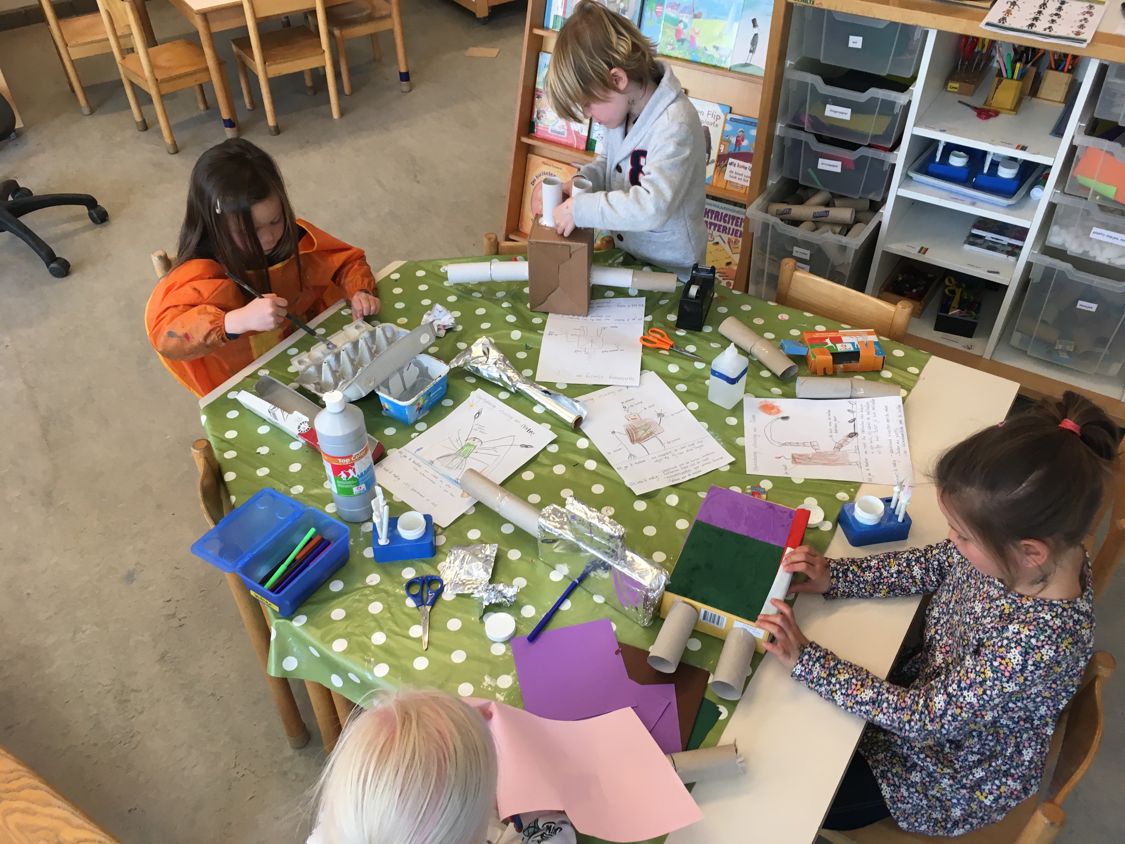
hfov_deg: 61.7
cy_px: 422
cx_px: 562
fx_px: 942
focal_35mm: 29
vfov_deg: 48.2
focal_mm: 4.15
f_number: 2.2
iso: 32
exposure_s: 1/33
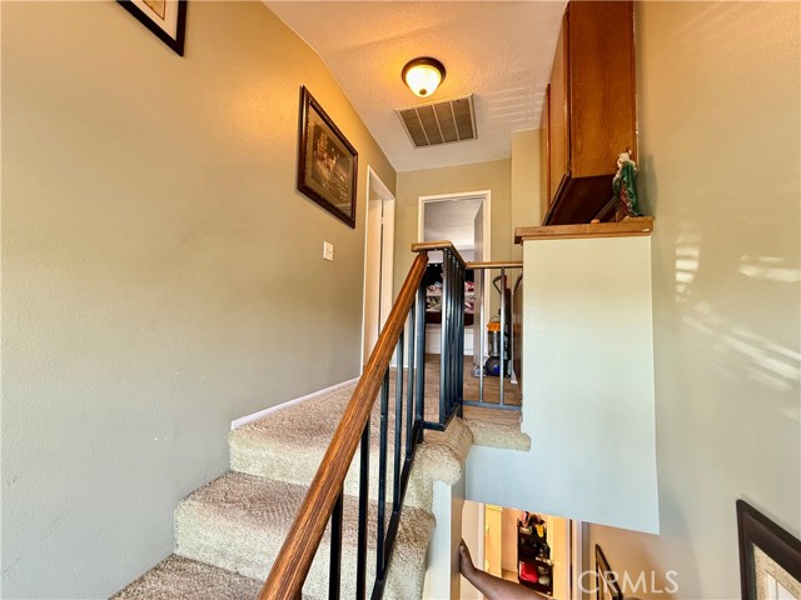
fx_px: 324
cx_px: 400
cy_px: 300
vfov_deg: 85.7
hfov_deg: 102.1
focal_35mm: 14
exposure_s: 1/60
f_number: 2.2
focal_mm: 2.22
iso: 640
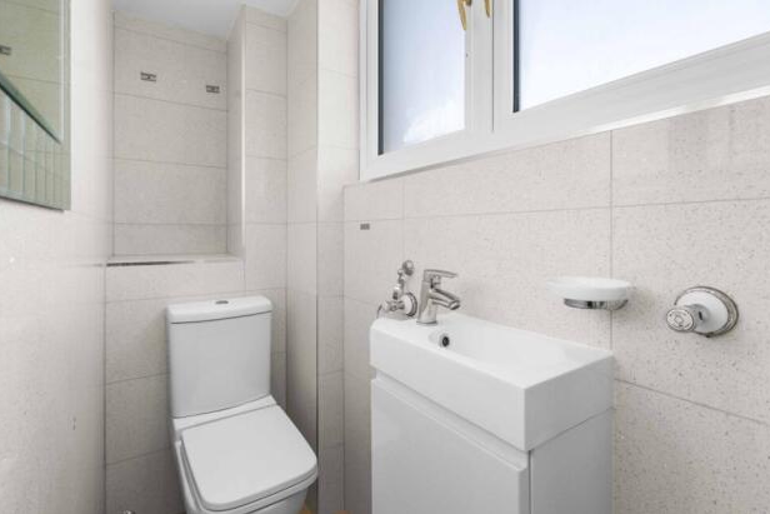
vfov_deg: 70.4
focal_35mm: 17
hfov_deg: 93.2
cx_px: 376
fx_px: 364
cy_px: 243
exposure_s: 1/15
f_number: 8
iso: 320
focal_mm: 16
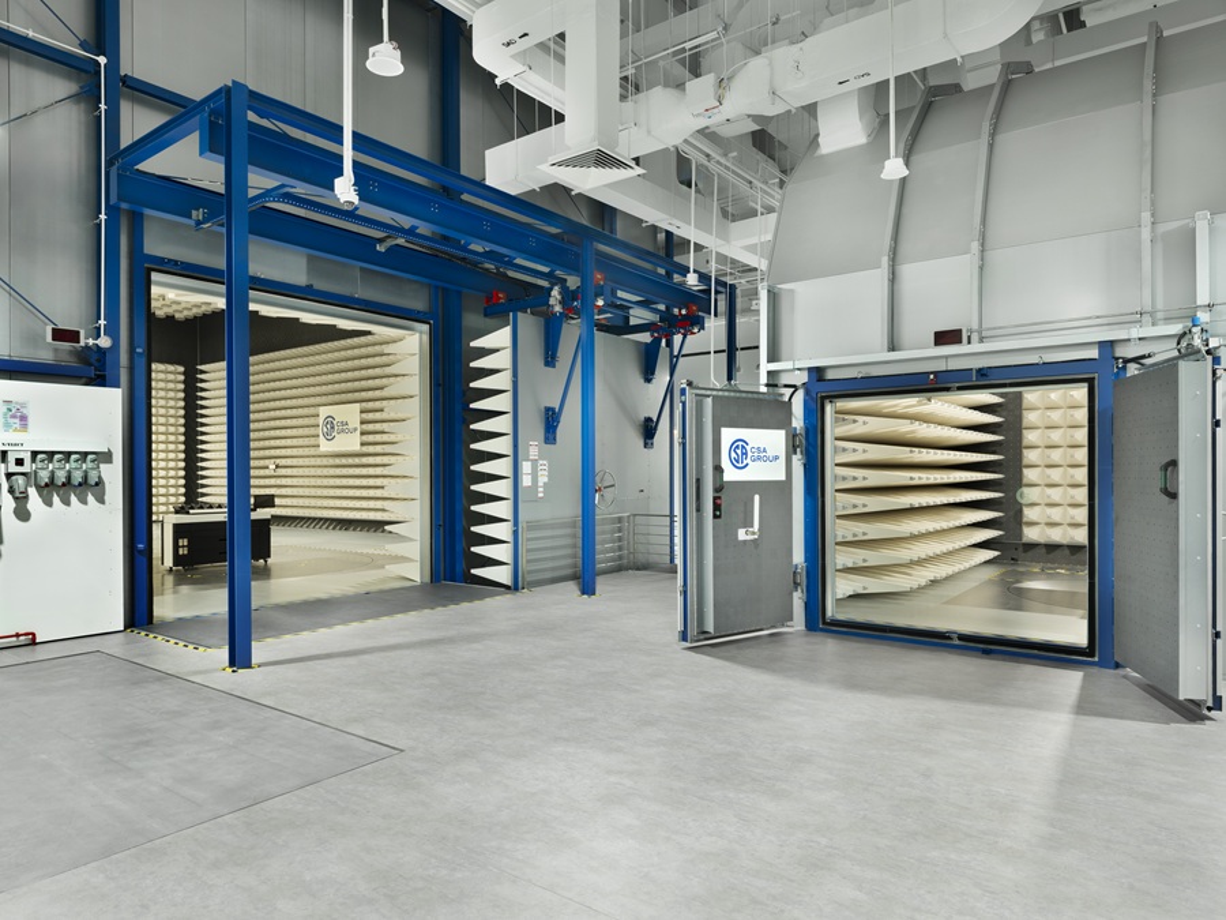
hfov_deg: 76.4
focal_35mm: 22
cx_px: 613
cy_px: 460
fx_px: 779
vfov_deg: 61.1
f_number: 16
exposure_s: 1/1.25
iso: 200
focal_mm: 27.4
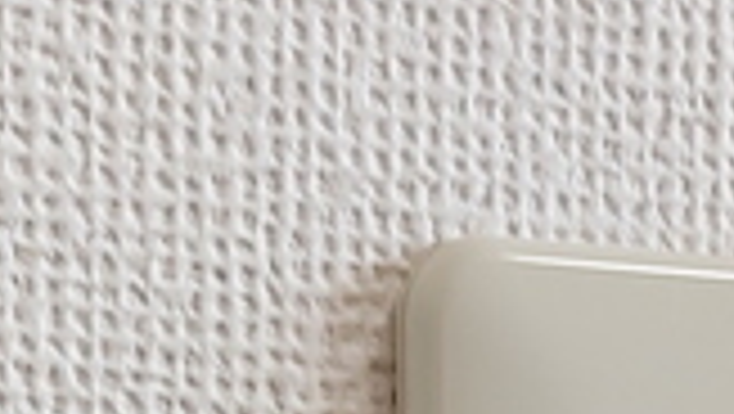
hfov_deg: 13.7
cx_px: 806
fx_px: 3000
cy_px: 976
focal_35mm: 154
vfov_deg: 7.4
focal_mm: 5.23
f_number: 1.8
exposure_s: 1/24
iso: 25
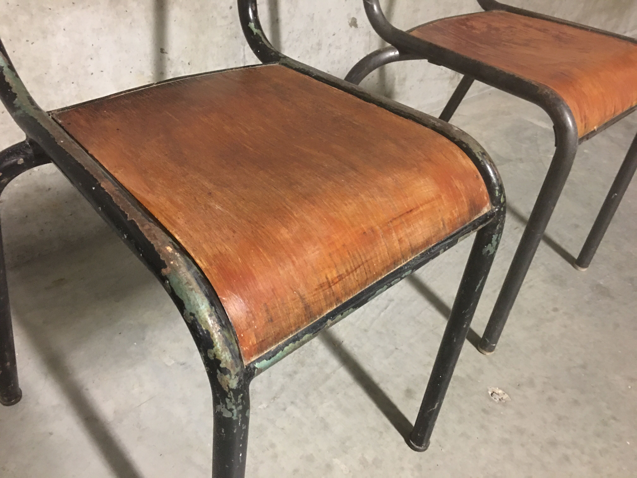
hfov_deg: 61.7
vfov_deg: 48.2
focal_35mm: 29
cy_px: 239
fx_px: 534
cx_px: 318
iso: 125
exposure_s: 1/4
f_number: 2.2
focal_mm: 4.15
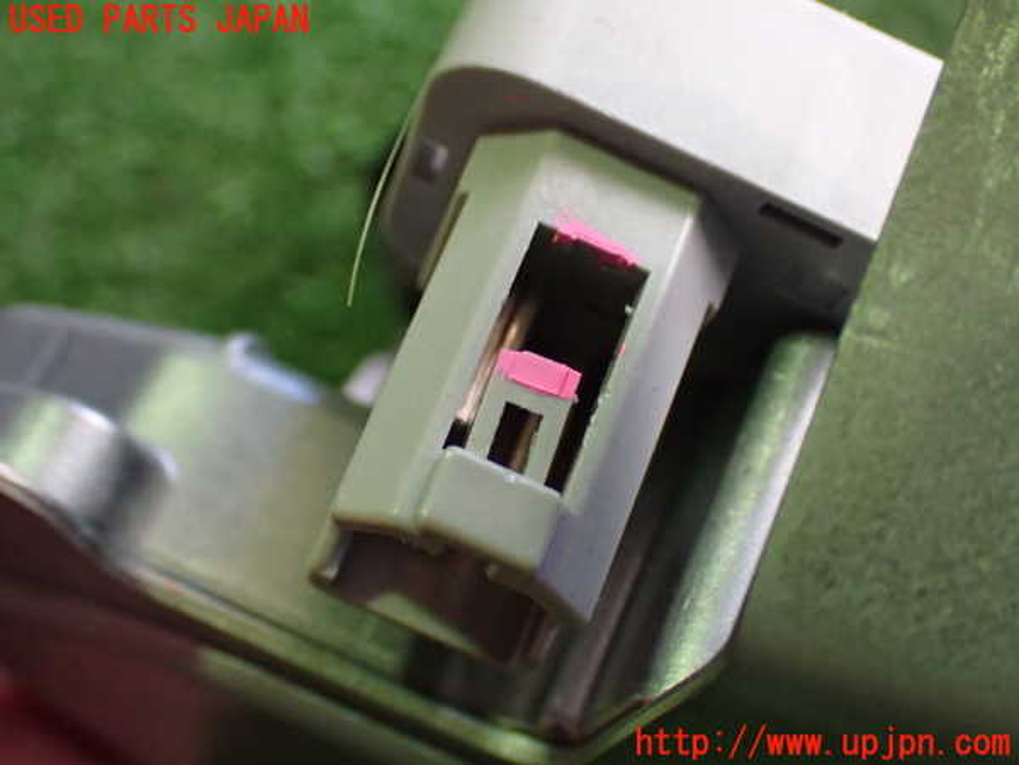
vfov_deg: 27.0
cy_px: 382
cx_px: 510
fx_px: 1590
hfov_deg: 35.5
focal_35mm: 54
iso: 800
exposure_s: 1/50
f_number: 3.3
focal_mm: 9.65
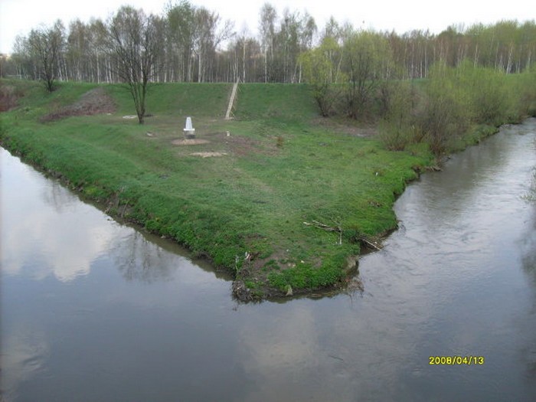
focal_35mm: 35
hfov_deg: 52.6
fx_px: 542
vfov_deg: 40.7
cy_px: 201
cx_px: 268
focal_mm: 5.8
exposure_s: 1/90
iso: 80
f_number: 7.1
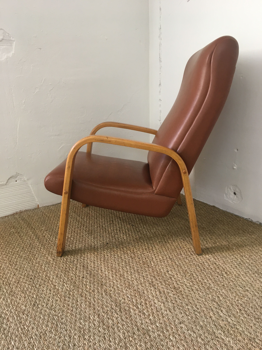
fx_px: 293
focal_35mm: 29
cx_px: 131
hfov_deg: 48.2
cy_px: 175
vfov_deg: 61.7
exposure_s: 1/33
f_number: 2.2
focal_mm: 4.15
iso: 100
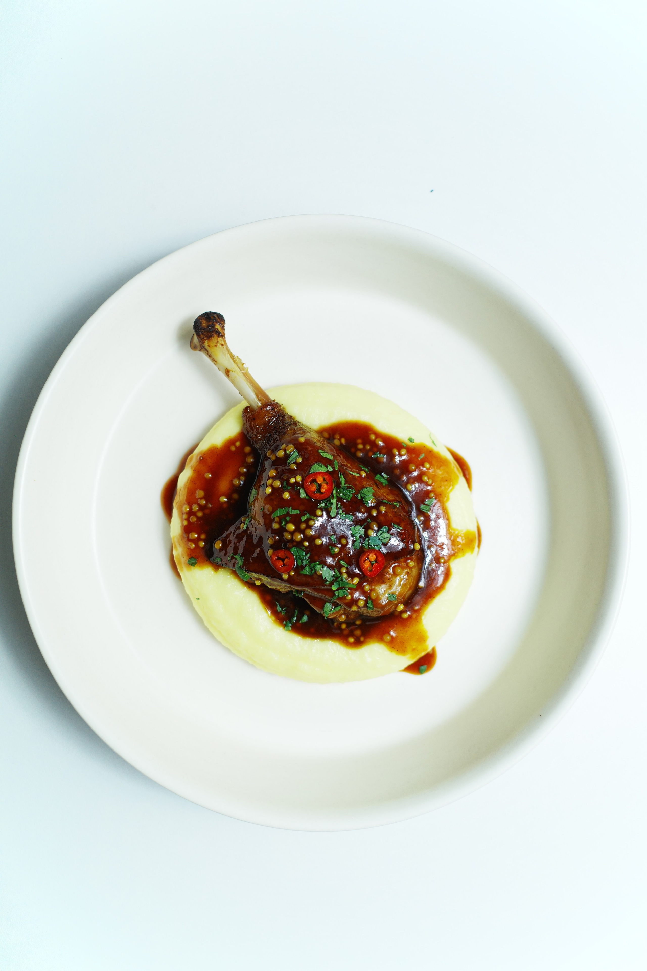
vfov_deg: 65.5
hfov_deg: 46.4
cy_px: 486
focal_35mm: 28
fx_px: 755
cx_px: 324
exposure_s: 1/100
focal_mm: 18.3
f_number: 2.8
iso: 200
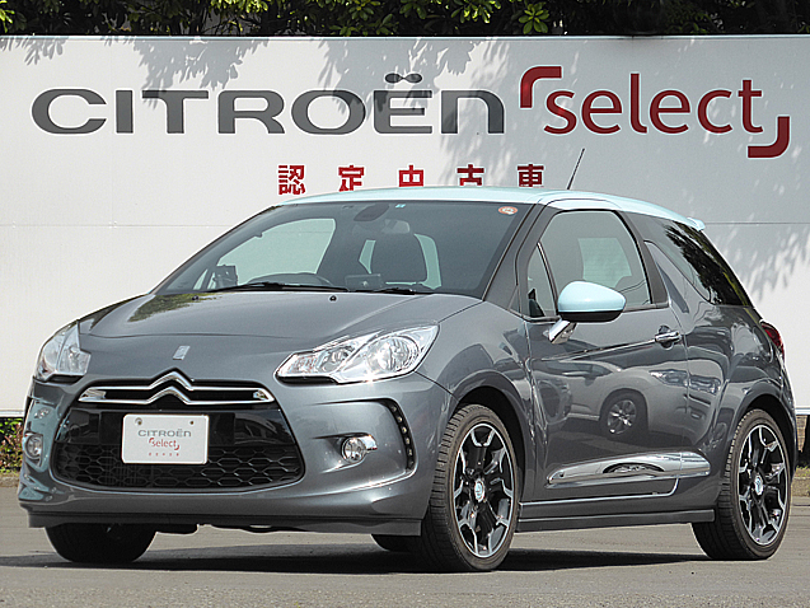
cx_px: 406
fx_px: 5172
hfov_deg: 9.0
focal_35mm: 221
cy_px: 304
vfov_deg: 6.7
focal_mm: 35.6
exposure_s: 1/640
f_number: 5.5
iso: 200
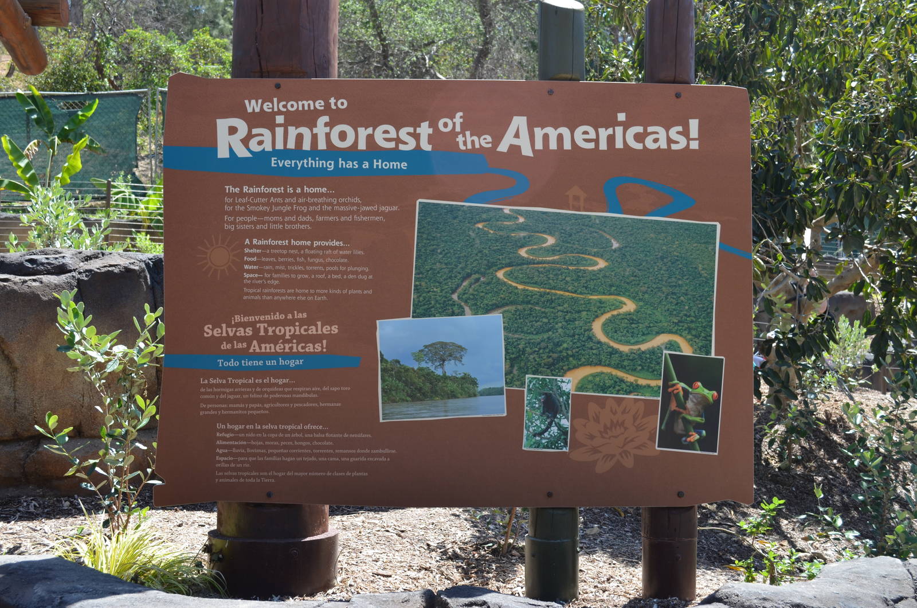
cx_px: 458
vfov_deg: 34.1
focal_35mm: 39
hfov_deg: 49.6
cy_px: 304
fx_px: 991
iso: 200
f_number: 7.1
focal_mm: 26
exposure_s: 1/200
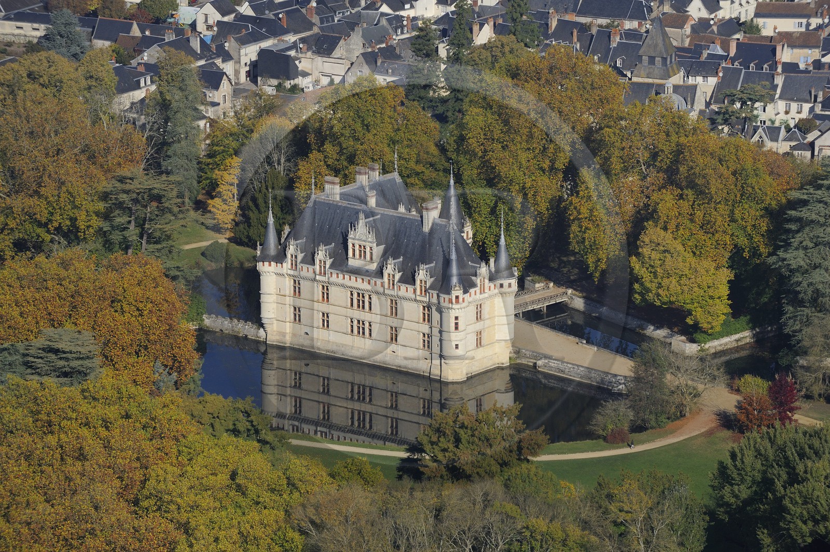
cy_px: 276
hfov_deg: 10.8
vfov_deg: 7.2
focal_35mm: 190
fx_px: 4377
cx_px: 415
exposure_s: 1/1000
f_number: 11
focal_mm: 190
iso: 400
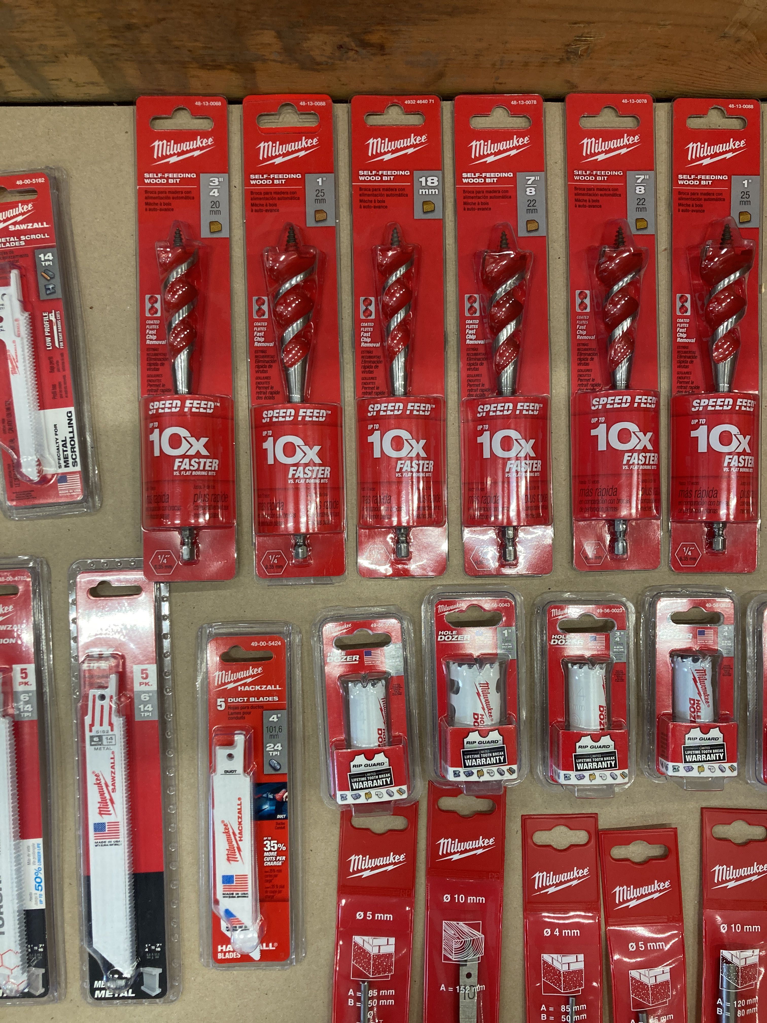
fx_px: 827
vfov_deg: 63.4
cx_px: 384
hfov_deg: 49.7
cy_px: 512
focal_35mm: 28
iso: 80
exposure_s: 1/96
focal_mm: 3.99
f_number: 1.8
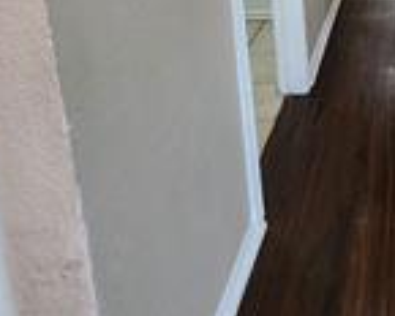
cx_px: 379
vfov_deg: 29.1
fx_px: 491
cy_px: -93
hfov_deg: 39.5
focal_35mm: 42
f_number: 2.2
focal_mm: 2.2
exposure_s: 1/60
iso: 250
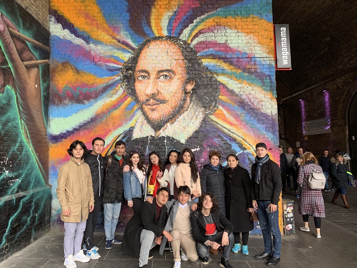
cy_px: 134
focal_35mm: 26
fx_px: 268
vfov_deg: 53.1
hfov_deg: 67.3
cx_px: 178
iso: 32
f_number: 1.8
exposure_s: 1/121
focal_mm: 4.25
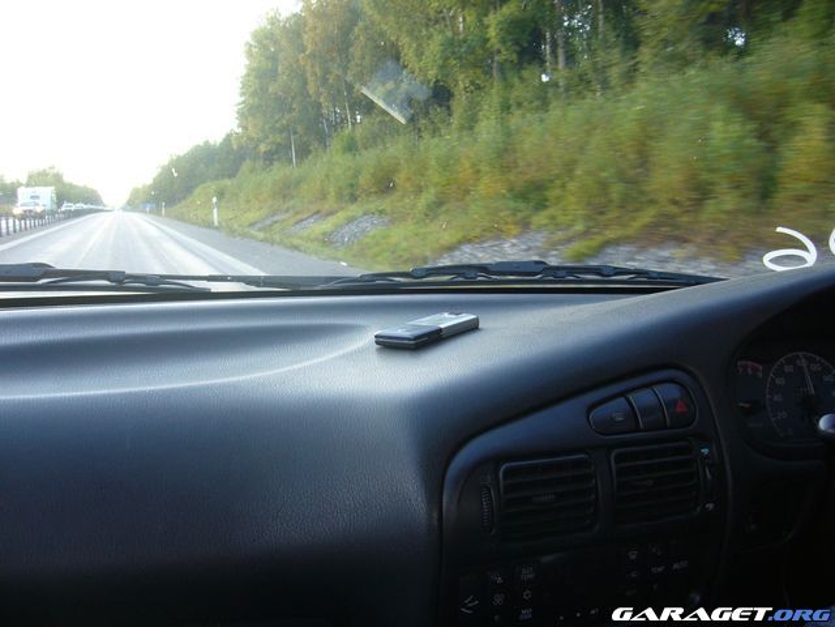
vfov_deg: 40.7
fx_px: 844
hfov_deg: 52.6
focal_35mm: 35
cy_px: 314
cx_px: 418
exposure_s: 1/60
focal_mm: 5.8
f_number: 2.8
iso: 80
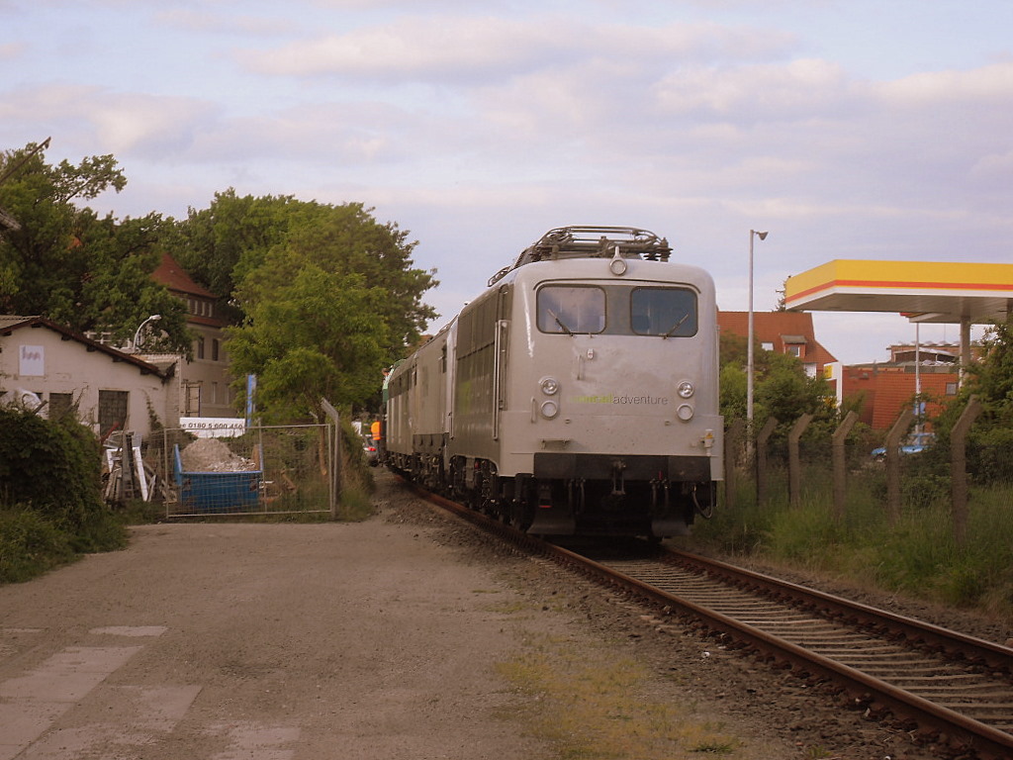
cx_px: 506
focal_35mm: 102
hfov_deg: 19.3
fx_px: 2985
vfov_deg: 14.5
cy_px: 380
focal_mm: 18.1
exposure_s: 1/125
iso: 100
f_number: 5.2
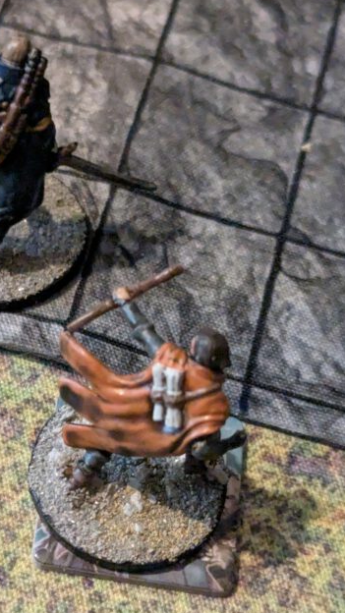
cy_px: 327
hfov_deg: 14.1
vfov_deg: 24.7
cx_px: 131
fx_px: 1399
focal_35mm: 86
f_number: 1.85
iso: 3206
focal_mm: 6.81
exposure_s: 1/44.5
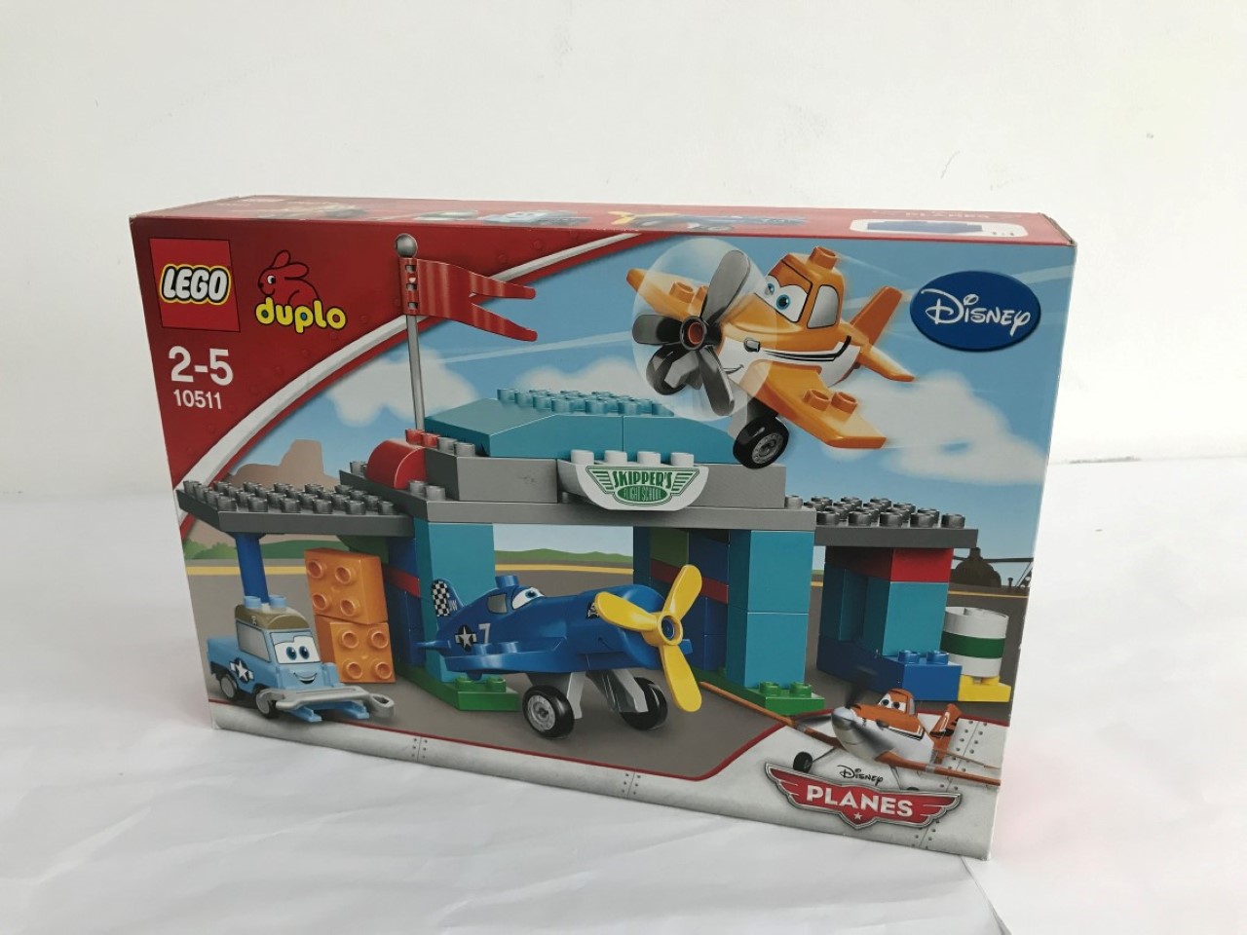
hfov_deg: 63.4
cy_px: 468
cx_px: 624
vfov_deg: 49.7
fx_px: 1009
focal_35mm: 28
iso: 32
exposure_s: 1/33
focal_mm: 3.99
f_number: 1.8
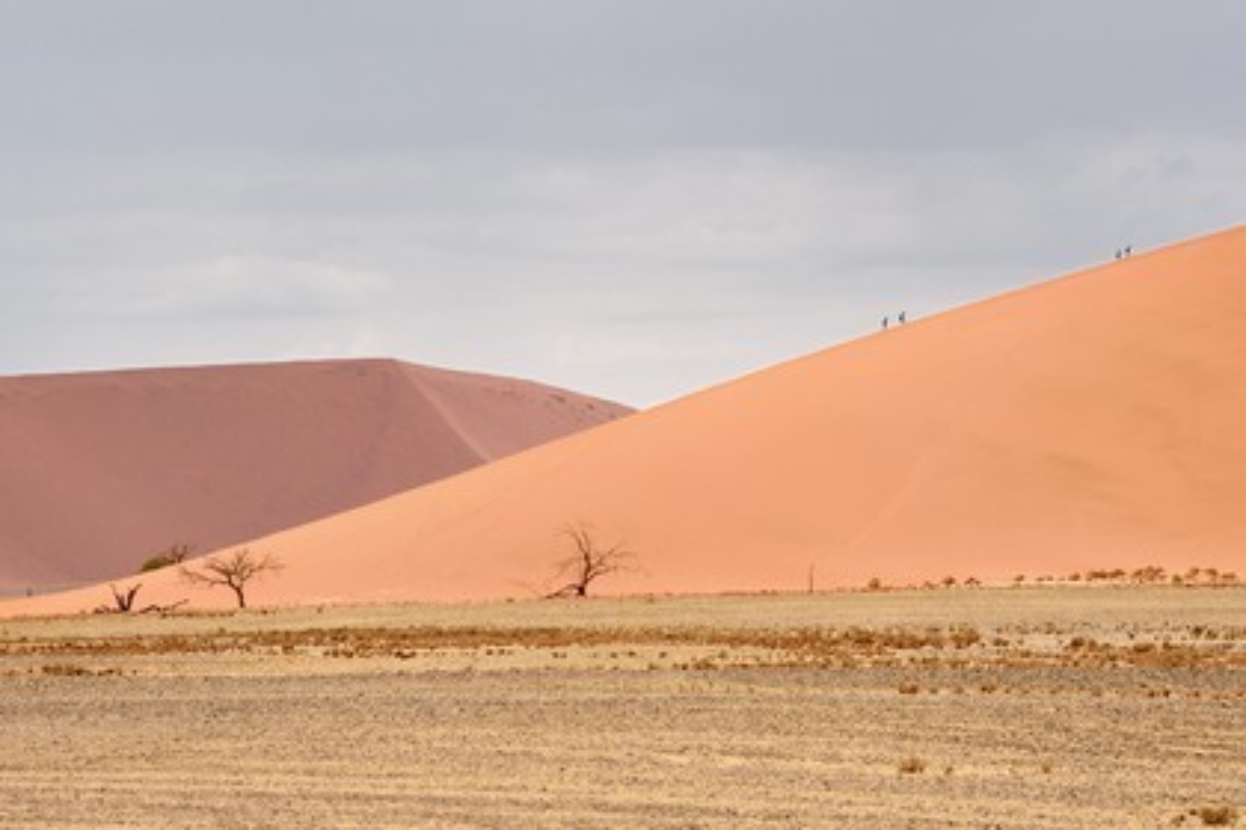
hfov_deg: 11.7
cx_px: 623
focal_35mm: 175
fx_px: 6056
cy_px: 415
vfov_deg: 7.8
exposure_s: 1/3200
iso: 800
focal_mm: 175
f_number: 8
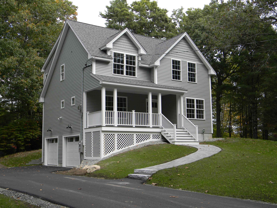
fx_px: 328
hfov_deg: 45.8
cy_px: 104
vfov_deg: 35.1
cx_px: 138
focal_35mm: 41
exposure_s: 1/295
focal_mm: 7.3
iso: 100
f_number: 3.8
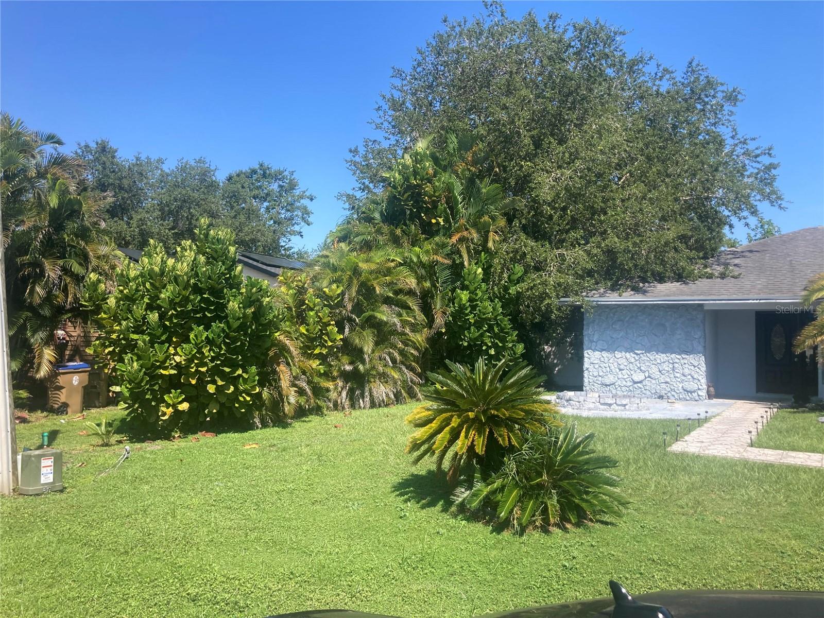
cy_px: 309
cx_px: 412
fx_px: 667
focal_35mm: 28
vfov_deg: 49.7
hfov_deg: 63.4
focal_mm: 3.99
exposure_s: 1/1116
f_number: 1.8
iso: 20
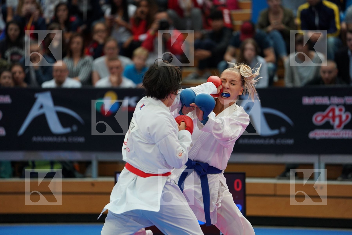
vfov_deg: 6.9
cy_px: 118
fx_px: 1955
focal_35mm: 200
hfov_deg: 10.3
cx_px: 176
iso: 1600
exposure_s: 1/1000
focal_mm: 200
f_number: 2.8
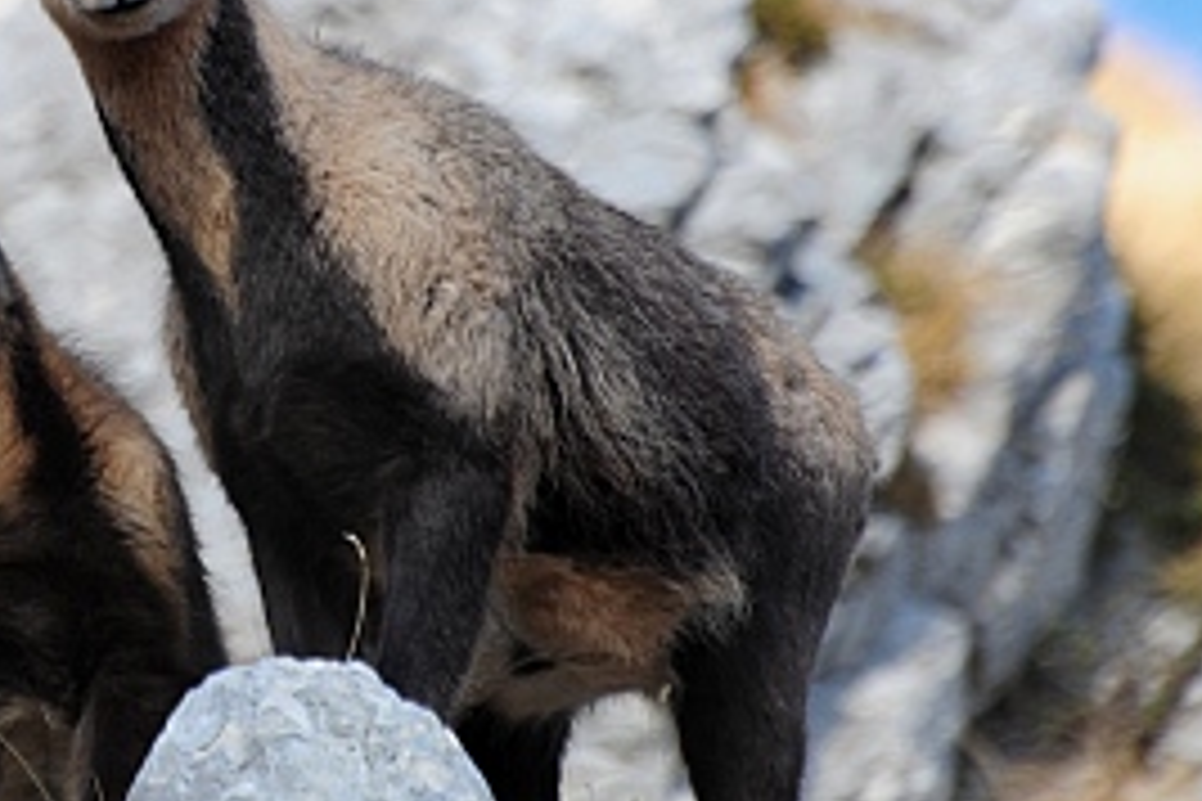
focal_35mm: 787
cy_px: 220
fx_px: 26275
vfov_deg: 1.7
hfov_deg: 2.6
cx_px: 104
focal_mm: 300
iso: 250
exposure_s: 1/250
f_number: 8
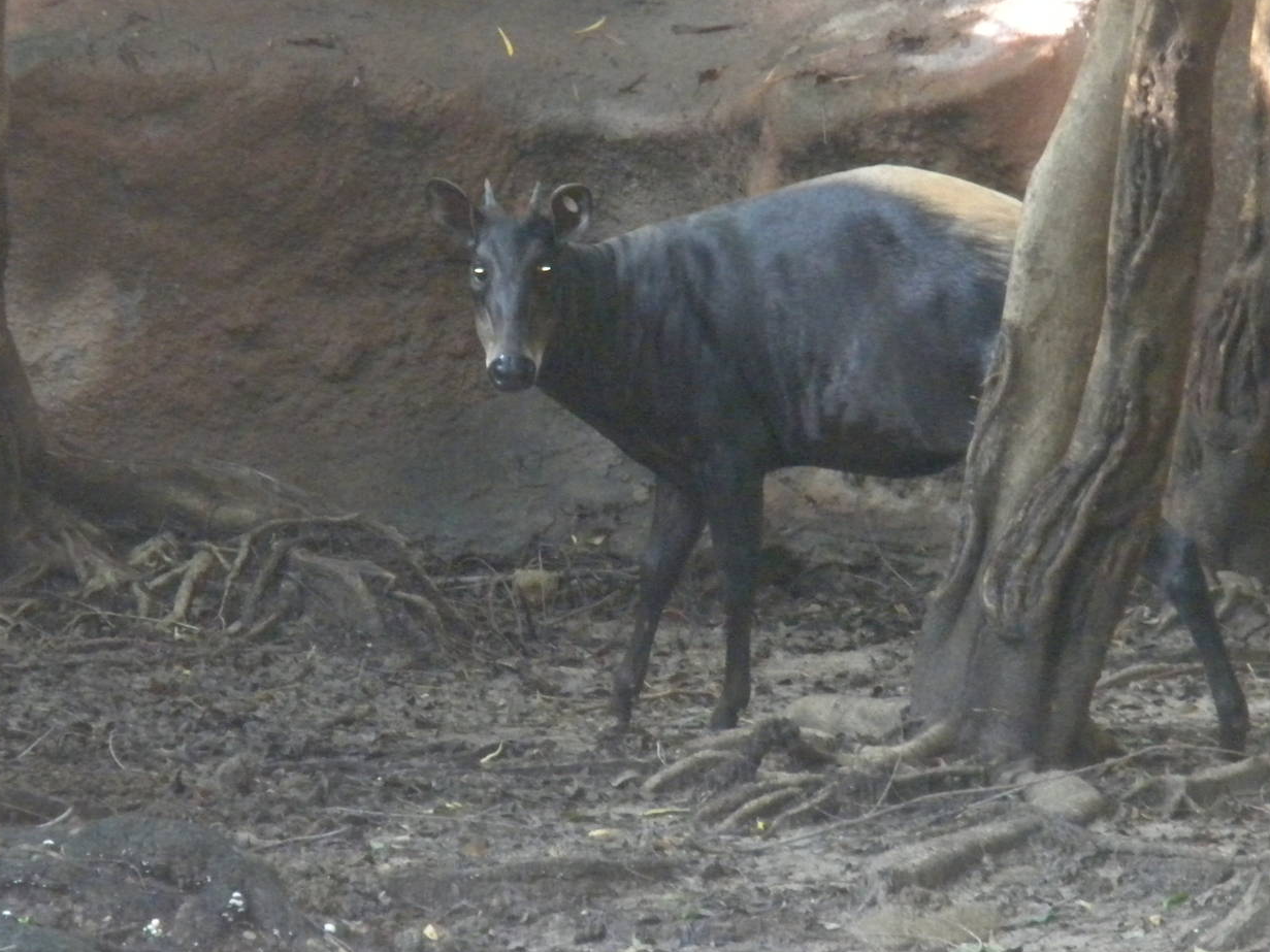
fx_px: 12399
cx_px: 652
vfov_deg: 4.4
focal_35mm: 338
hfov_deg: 5.9
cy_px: 467
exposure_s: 1/30
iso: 800
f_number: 5.3
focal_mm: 46.2
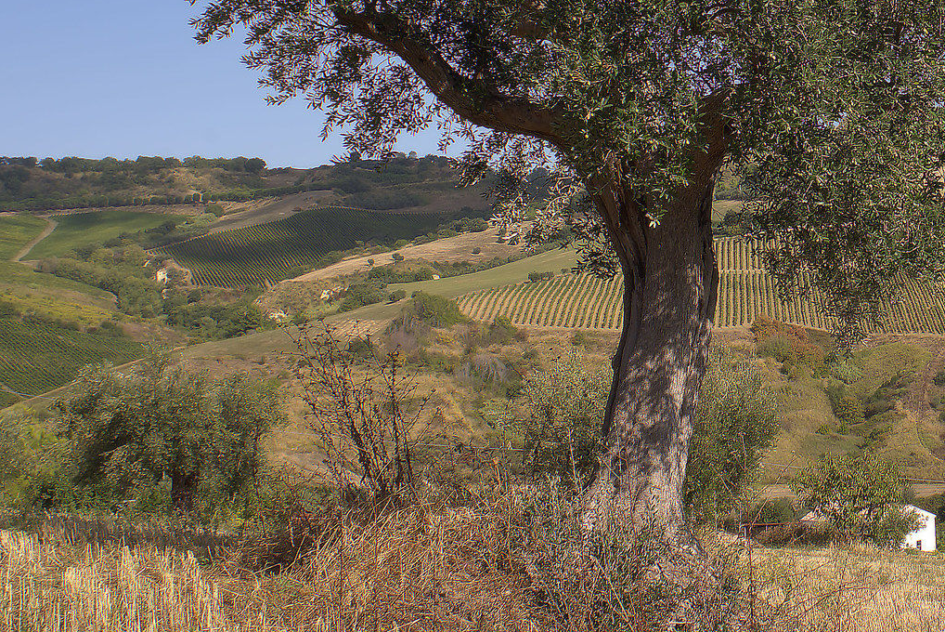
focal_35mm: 66
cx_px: 978
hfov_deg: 28.3
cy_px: 27
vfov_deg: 20.1
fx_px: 1733
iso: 100
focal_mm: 28
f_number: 3.5
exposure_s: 1/125
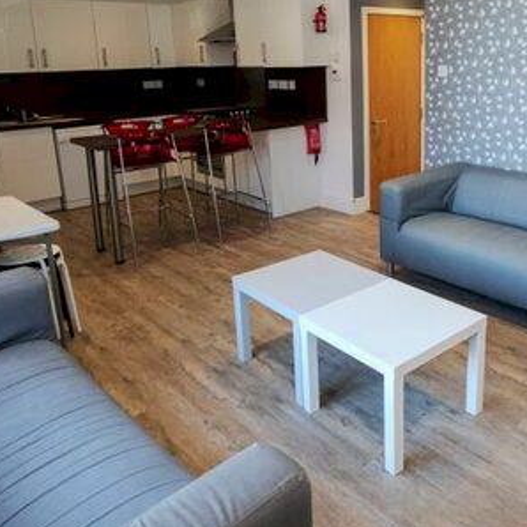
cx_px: 354
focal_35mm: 30
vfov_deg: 52.9
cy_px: 171
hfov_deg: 52.9
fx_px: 517
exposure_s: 1/125
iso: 1600
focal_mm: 10
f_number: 3.5
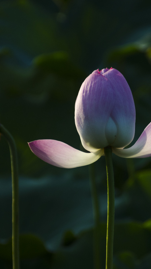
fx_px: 3369
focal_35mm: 473
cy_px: 135
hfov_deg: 2.6
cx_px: 96
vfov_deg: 4.6
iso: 200
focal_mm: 200
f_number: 5.6
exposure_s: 1/1000
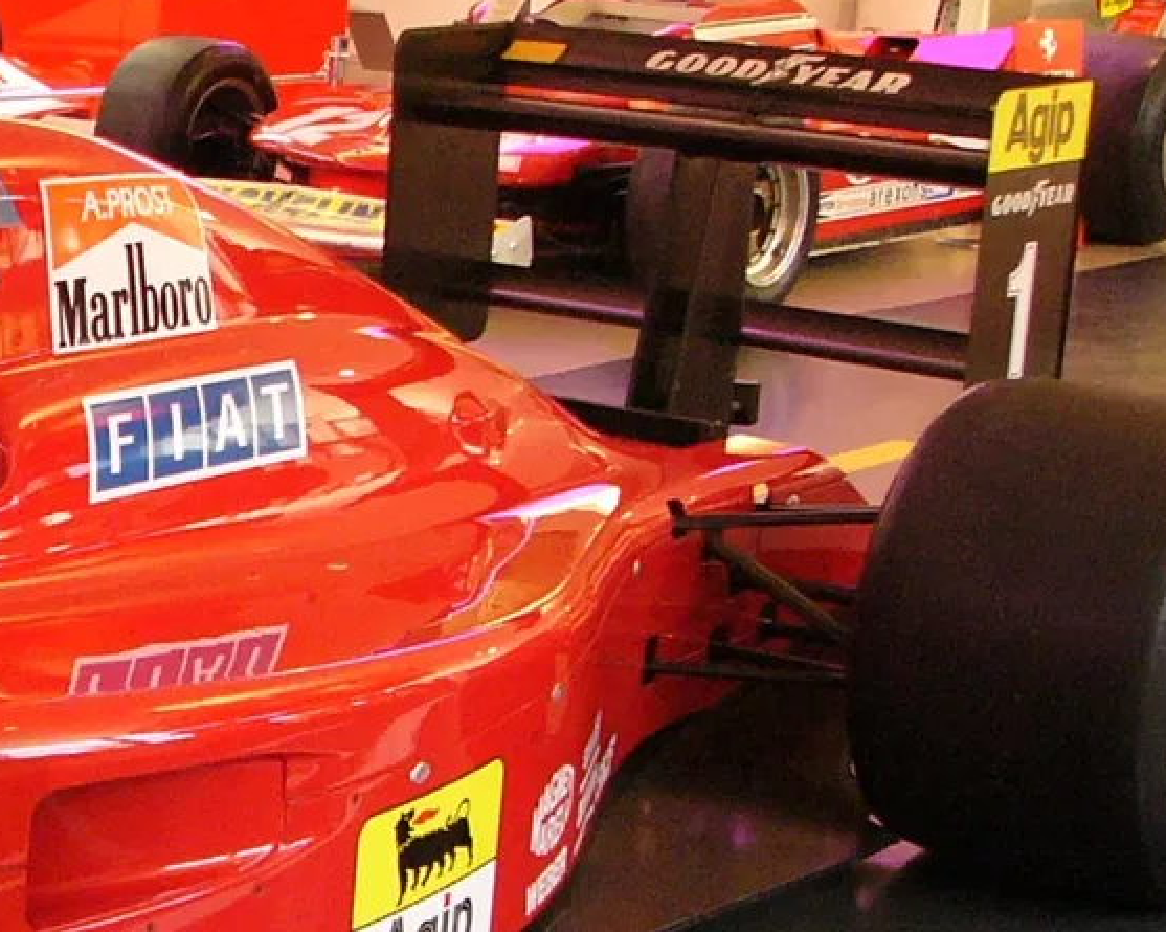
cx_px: -350
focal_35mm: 101
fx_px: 3484
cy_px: 764
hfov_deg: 17.8
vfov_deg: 15.1
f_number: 2.8
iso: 200
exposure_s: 1/30
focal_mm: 6
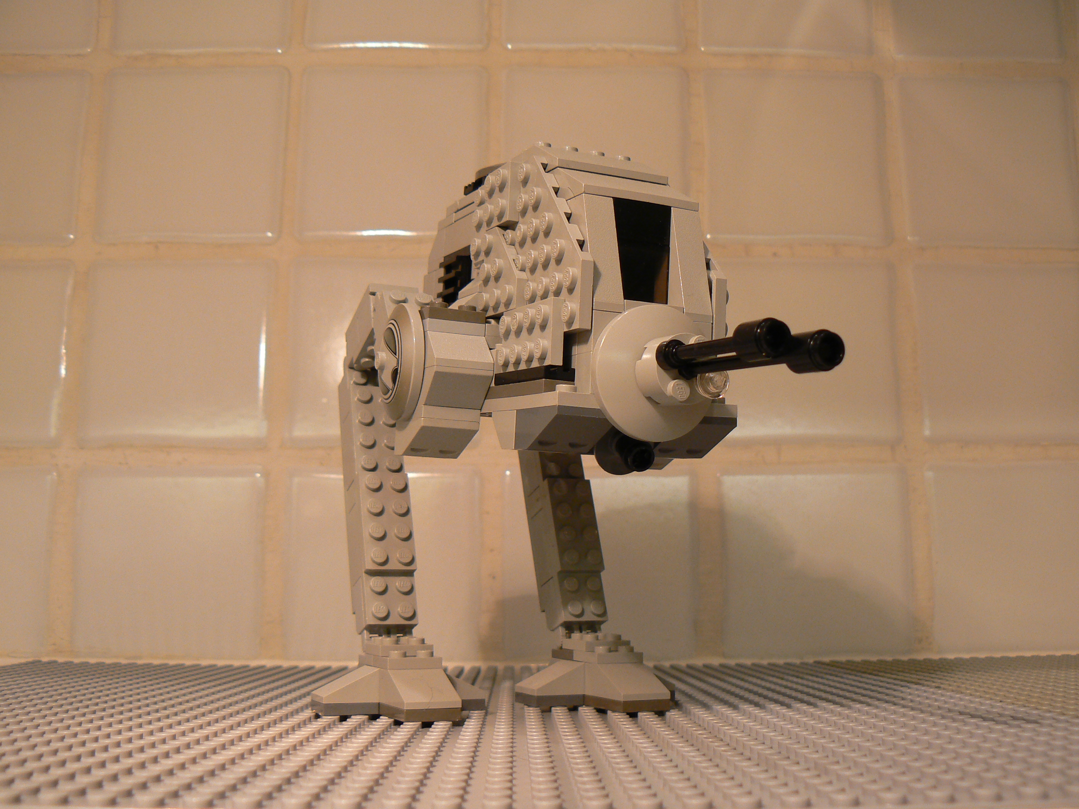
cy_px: 404
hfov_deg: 51.4
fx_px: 1122
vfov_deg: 39.7
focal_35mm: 36
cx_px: 540
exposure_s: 1/15
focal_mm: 6
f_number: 3.2
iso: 100
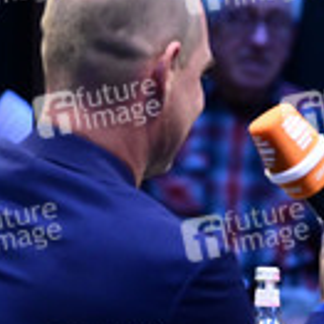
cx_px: 526
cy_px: 294
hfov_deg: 3.0
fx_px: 6195
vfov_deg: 3.0
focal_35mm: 585
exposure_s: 1/320
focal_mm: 200
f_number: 4
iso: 3200
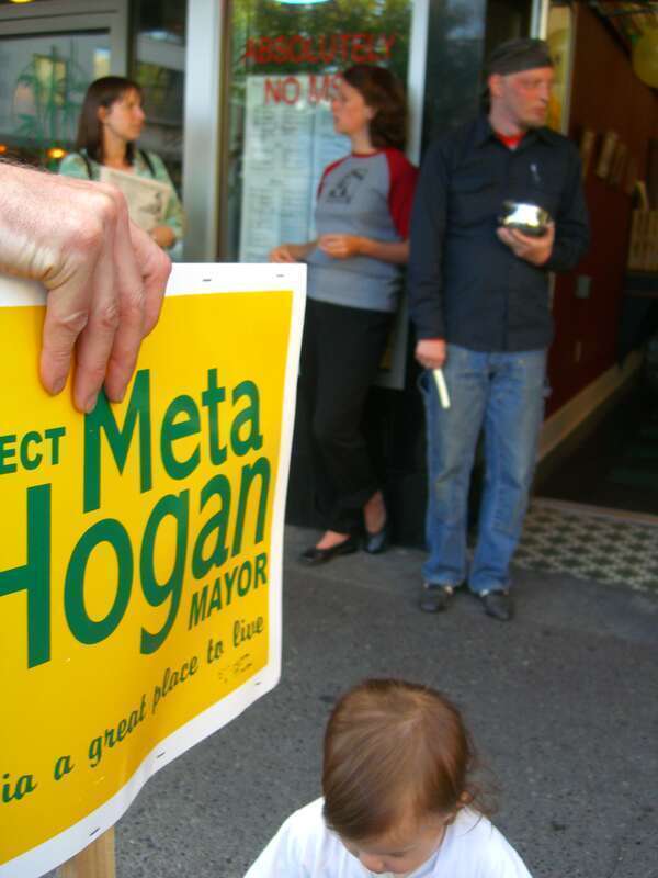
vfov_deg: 49.0
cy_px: 439
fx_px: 963
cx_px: 329
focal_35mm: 38
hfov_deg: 37.7
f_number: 2.8
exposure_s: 1/100
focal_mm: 7.9
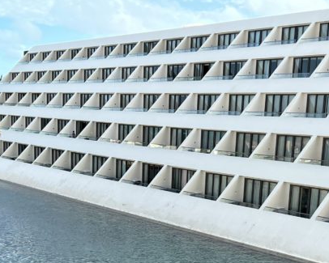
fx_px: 623
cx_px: 161
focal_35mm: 64
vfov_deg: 23.2
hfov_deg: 29.6
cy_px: 241
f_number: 1.5
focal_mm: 5.7
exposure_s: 1/2457
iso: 50
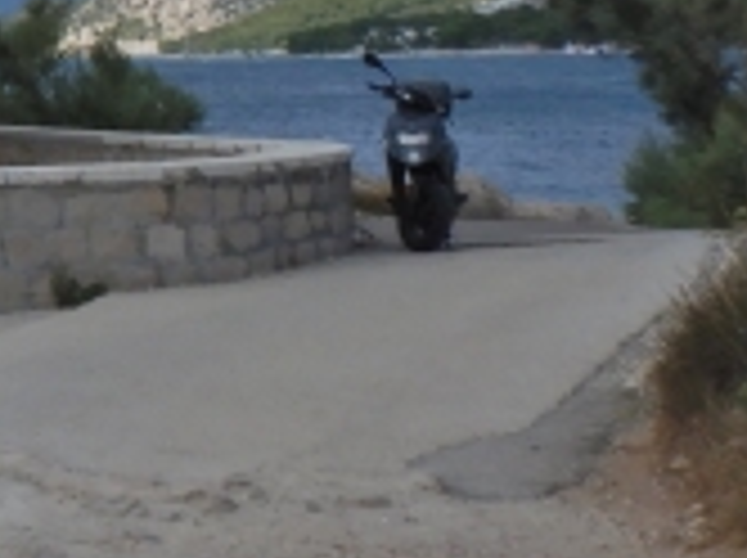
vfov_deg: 12.1
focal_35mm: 116
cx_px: -526
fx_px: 2500
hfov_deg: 15.1
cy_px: -292
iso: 125
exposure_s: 1/400
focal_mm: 4.3
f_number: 8.2
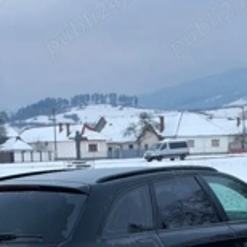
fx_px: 961
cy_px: 285
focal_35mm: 119
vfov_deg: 14.3
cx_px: 128
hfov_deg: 14.7
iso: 32
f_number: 1.6
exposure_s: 1/496
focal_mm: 5.96
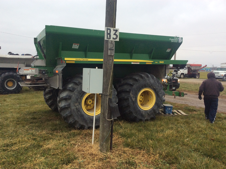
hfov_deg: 56.9
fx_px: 209
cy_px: 84
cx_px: 113
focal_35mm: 32
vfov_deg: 44.1
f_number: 2.4
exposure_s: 1/60
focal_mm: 3.3
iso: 40
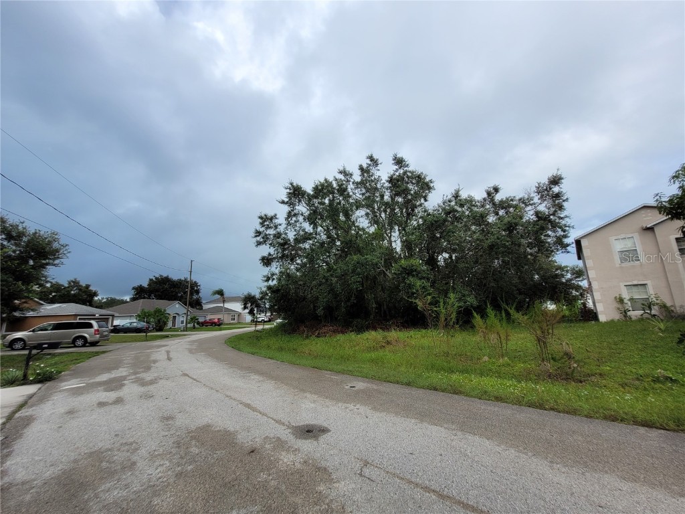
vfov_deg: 89.9
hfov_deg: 106.2
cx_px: 342
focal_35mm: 13
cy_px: 257
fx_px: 257
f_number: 2.2
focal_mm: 1.74
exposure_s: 1/1593
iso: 40
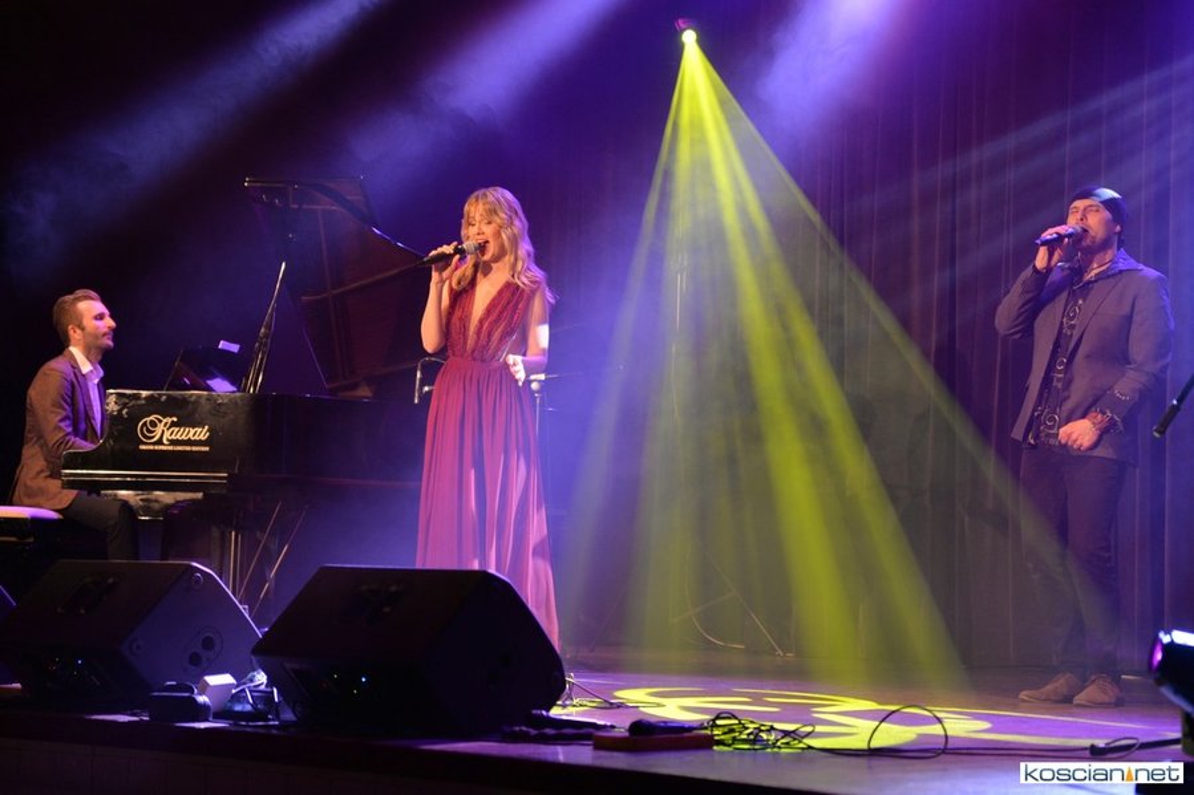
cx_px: 597
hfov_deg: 28.8
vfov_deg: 19.4
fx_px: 2321
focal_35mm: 70
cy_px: 398
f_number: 3.2
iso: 800
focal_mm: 70
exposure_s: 1/60
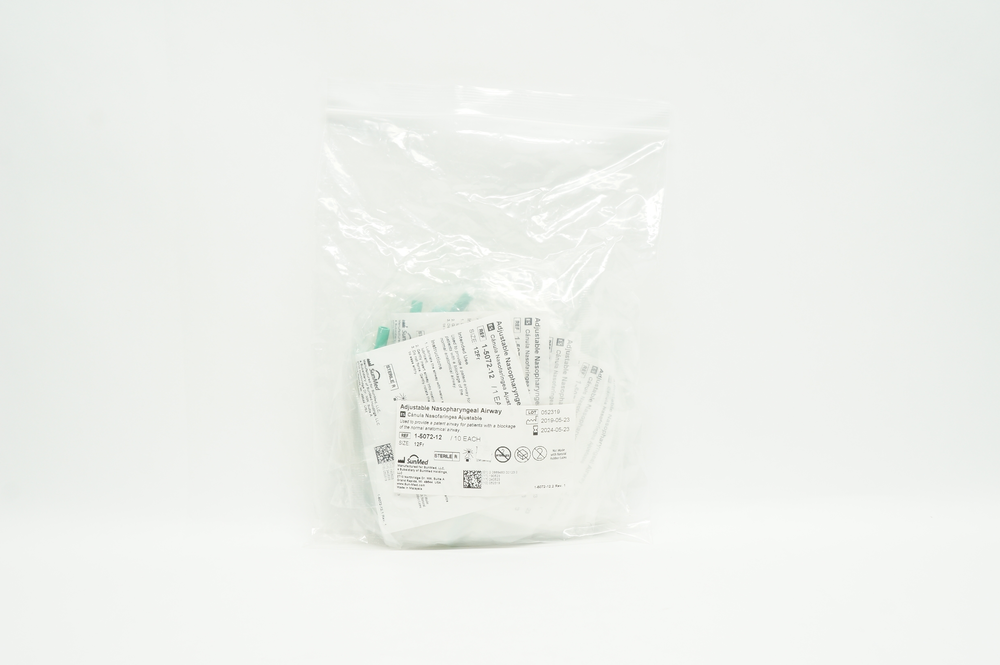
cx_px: 500
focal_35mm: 40
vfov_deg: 32.9
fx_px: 1124
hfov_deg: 48.0
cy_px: 332
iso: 400
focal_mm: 27
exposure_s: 1/25
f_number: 8
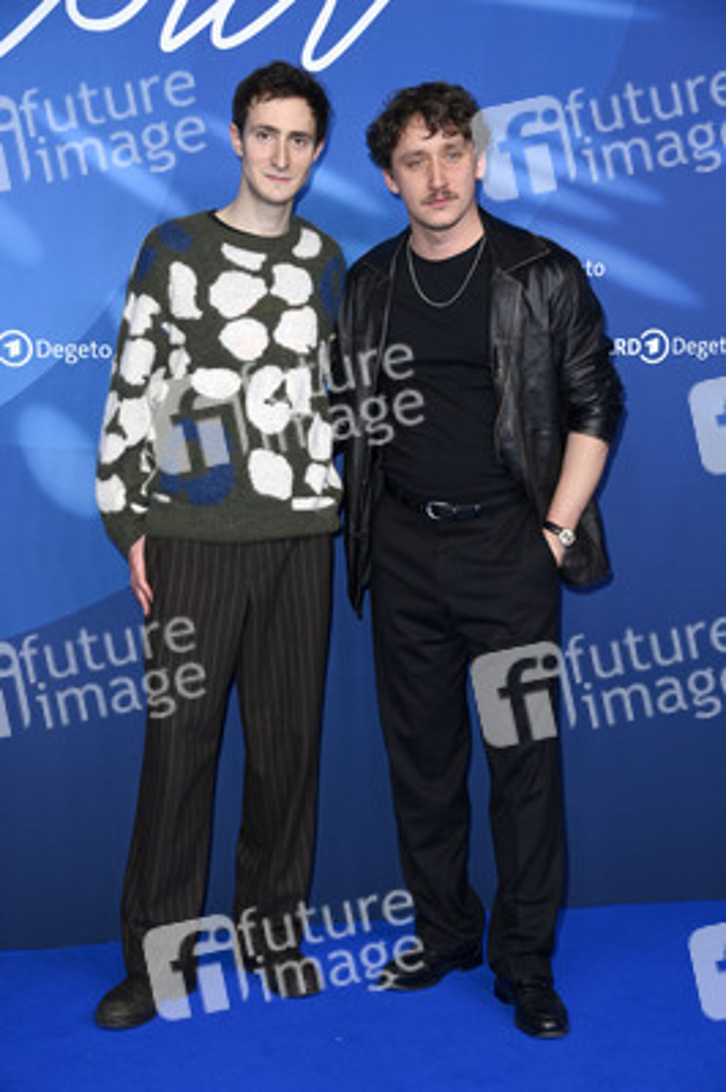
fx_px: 2060
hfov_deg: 20.0
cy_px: 546
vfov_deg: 29.7
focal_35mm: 68
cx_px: 363
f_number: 5.6
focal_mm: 68
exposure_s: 1/250
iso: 800
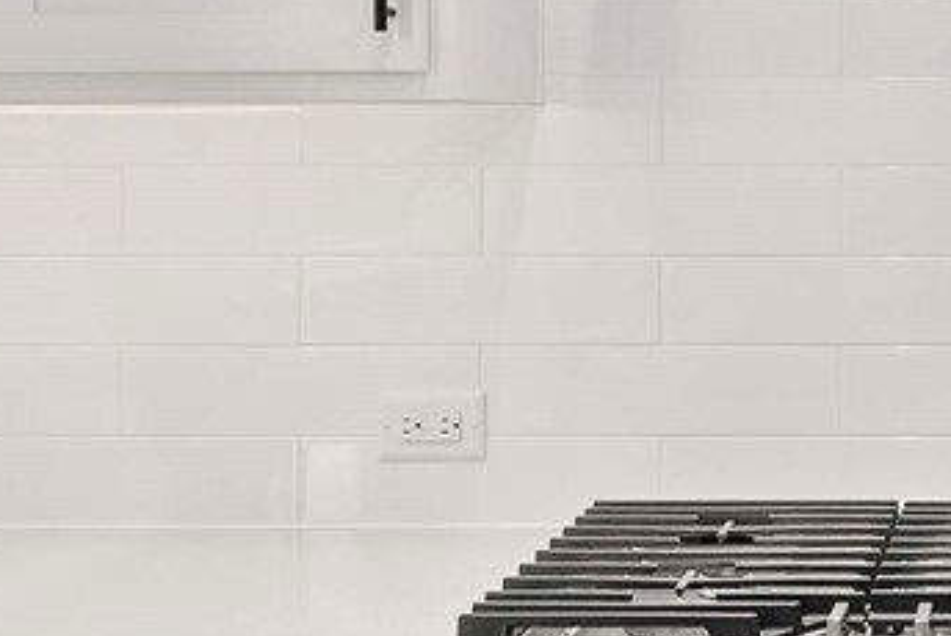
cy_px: 202
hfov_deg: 28.4
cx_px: 1063
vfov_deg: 21.2
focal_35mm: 64
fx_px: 1692
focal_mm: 13
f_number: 6.3
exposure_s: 1/80
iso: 80
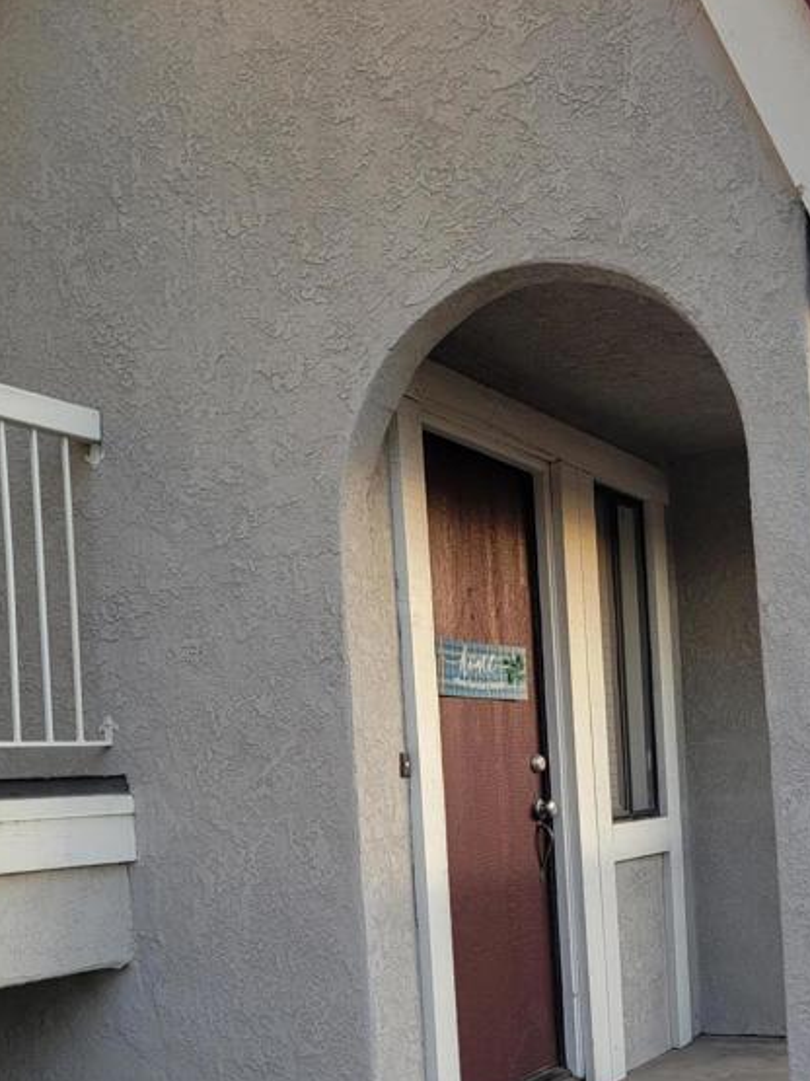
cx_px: 508
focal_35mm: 48
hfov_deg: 30.1
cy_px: 789
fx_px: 1498
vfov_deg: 38.8
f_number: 1.8
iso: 40
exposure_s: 1/172
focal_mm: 5.4
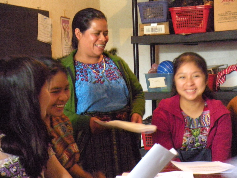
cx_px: 118
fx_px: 705
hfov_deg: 19.1
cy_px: 89
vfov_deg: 14.4
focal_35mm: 103
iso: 775
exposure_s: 1/8.7
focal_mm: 17.1
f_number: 4.8
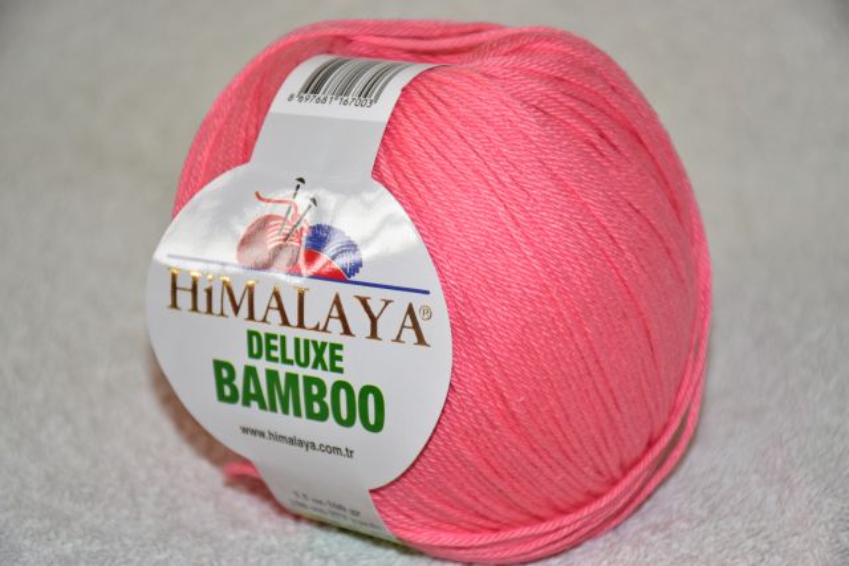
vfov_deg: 11.4
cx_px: 424
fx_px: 2830
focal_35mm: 120
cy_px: 283
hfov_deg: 17.1
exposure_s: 1/60
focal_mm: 80
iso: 640
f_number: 5.3
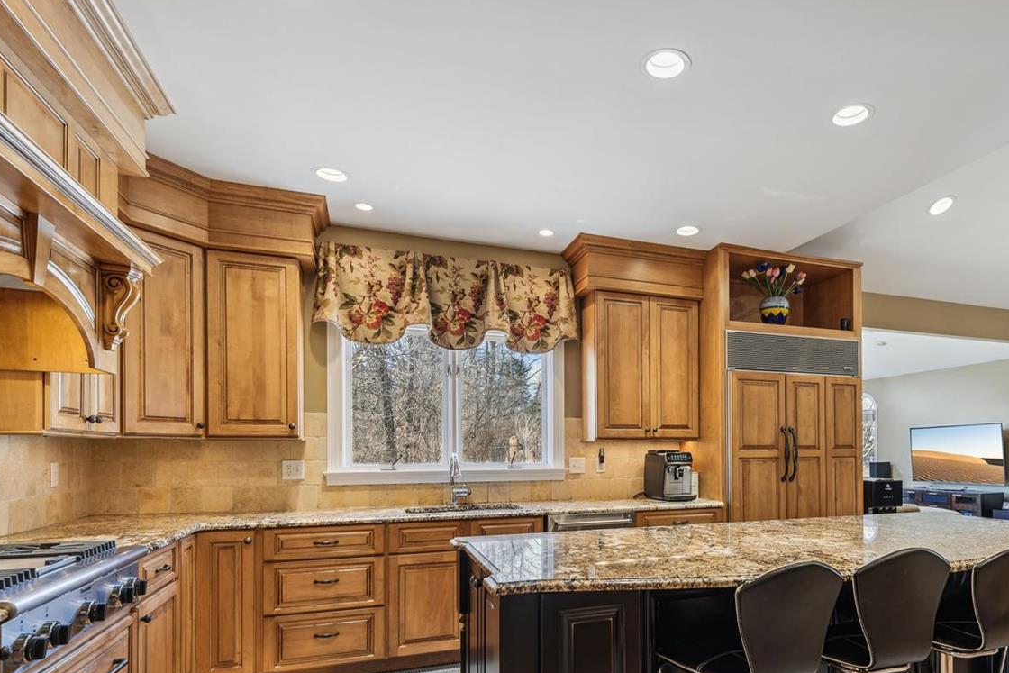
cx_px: 613
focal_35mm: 20
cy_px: 427
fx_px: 561
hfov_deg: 82.8
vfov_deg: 61.0
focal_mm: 14
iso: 100
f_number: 6.3
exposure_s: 1/10
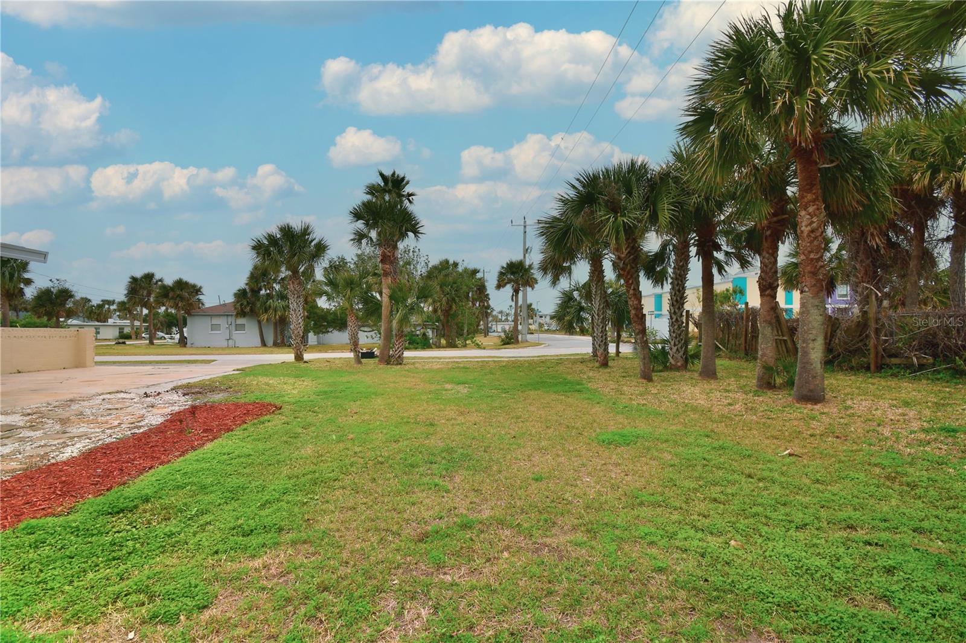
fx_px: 402
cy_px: 322
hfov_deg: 100.4
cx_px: 483
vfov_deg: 77.3
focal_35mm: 15
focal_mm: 10
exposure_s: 1/250
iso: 200
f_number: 10
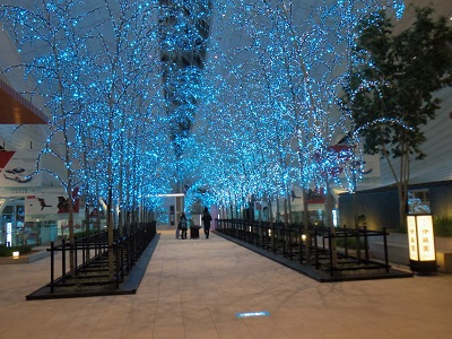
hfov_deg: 54.0
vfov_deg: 41.8
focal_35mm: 34
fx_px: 444
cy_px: 170
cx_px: 226
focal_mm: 7.4
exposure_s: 1/200
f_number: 3.2
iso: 2500
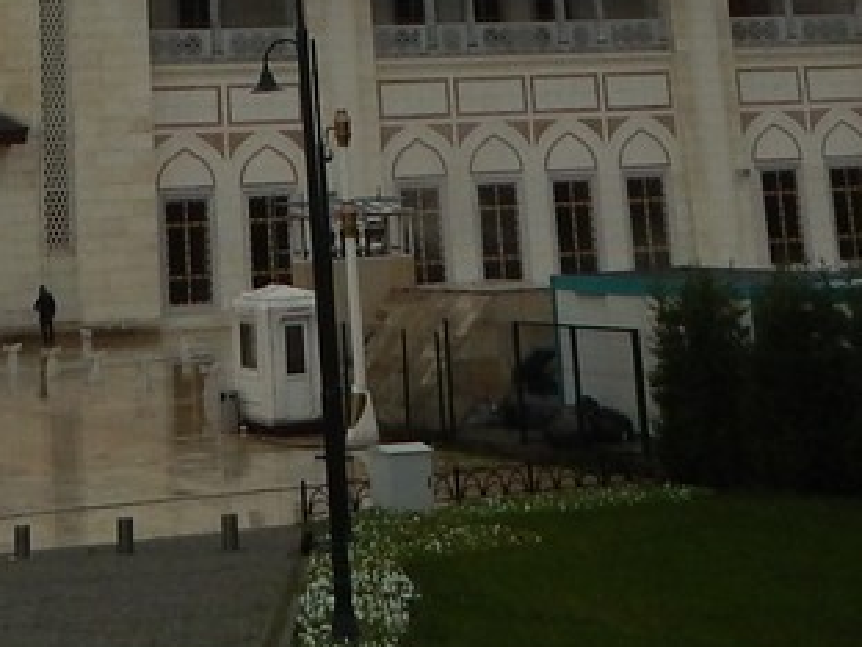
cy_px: -744
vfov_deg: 12.0
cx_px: 111
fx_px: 2640
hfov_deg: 18.3
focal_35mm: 106
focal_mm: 4
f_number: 3
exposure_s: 1/400
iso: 125
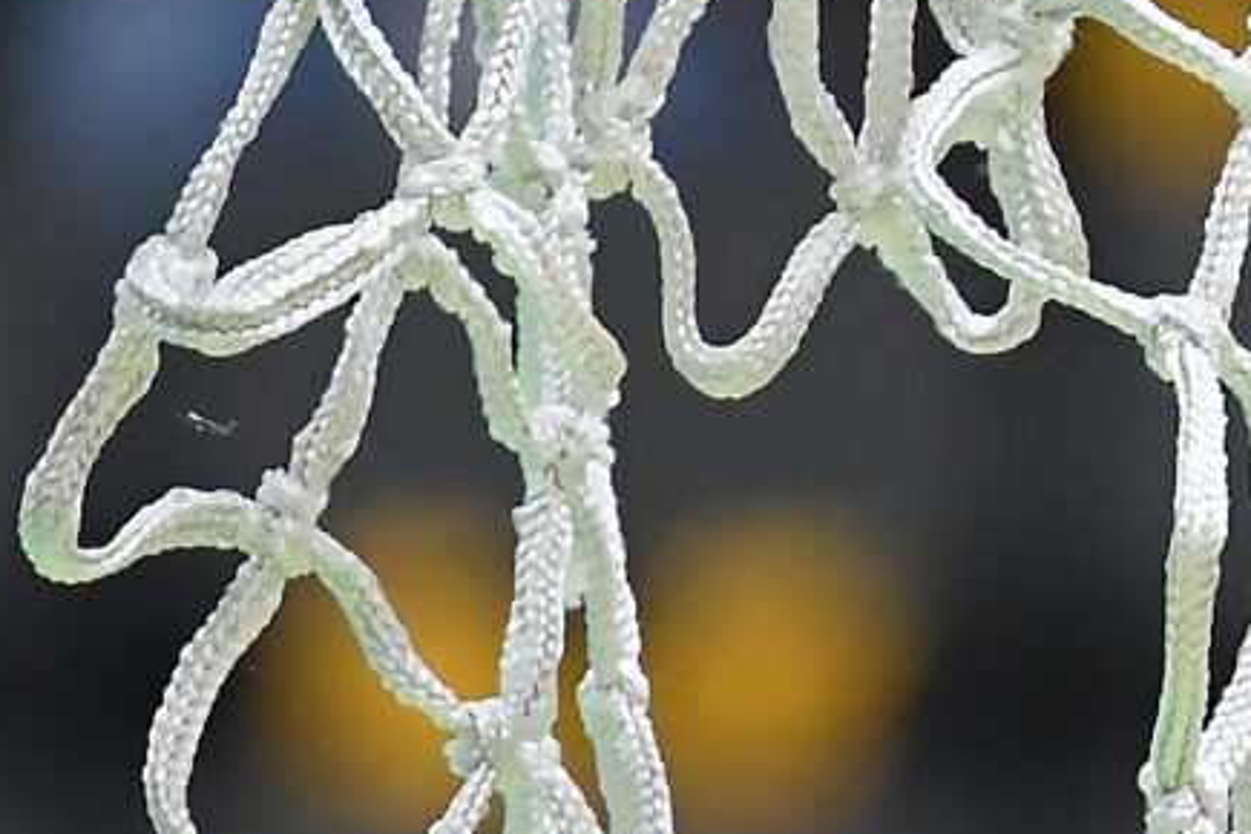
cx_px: 2907
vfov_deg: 0.8
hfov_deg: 1.3
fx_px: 56775
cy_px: -1086
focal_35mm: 1634
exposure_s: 1/1000
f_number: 2.8
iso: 5000
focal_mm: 185
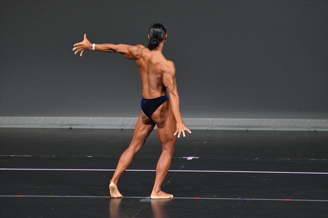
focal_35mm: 315
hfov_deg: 6.5
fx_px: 2869
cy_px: 109
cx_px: 164
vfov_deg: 4.4
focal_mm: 210
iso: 4000
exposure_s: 1/400
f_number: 5.6
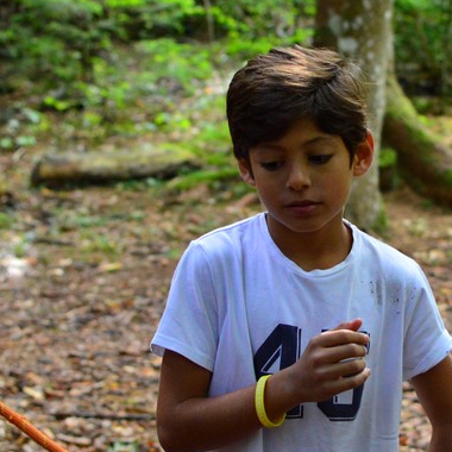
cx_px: 322
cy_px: 217
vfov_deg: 14.5
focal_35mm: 120
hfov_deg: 14.5
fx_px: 1775
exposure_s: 1/250
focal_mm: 35
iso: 1600
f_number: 2.8
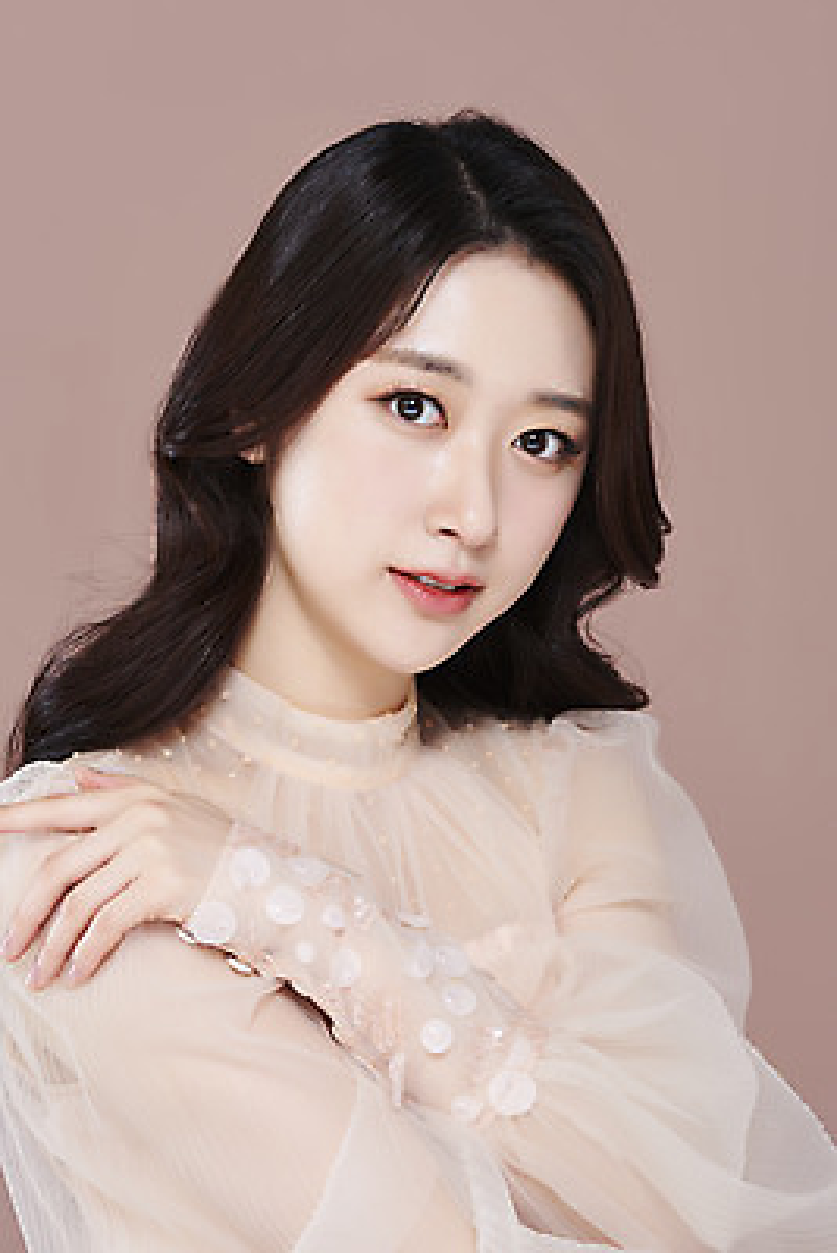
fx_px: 3658
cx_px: 418
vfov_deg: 19.4
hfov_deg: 13.1
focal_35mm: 105
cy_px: 626
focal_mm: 105
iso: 64
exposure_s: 1/125
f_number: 11
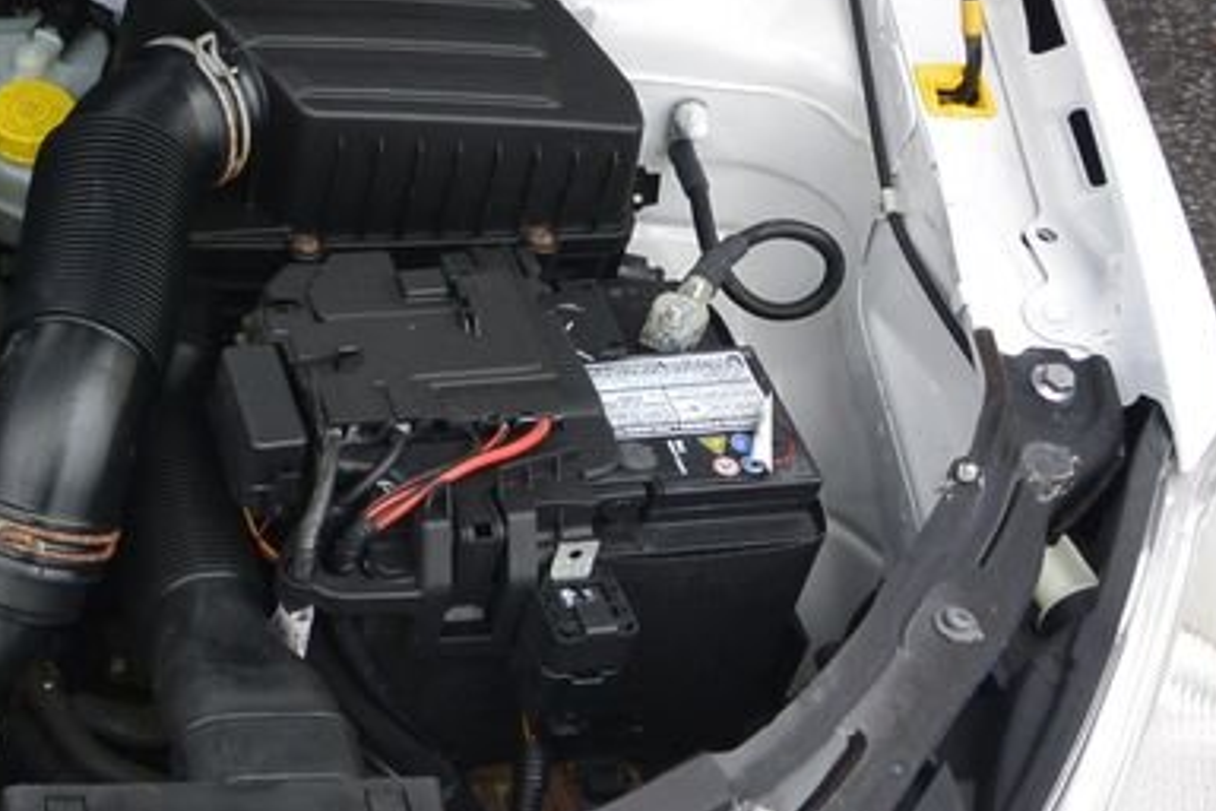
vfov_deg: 18.9
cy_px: 474
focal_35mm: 72
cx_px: -320
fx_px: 2432
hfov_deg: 24.8
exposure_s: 1/125
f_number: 3.5
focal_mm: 10
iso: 160
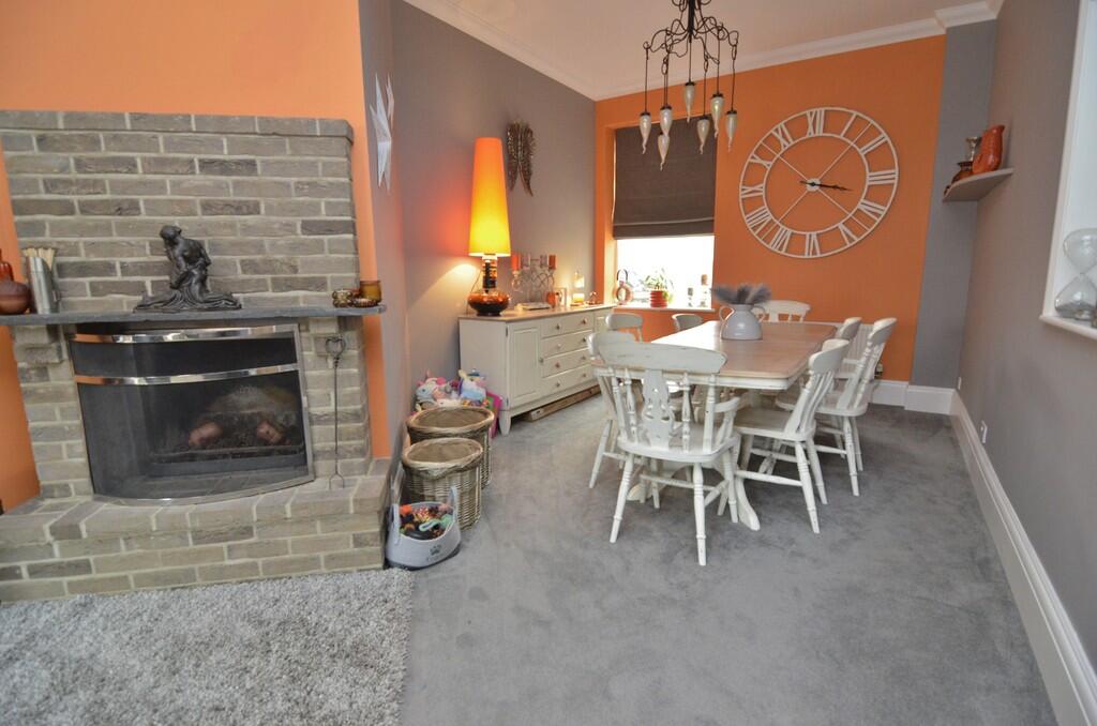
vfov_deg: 71.8
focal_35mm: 16
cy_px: 363
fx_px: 502
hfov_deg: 95.1
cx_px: 548
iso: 2800
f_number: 4
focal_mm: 11
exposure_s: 1/60
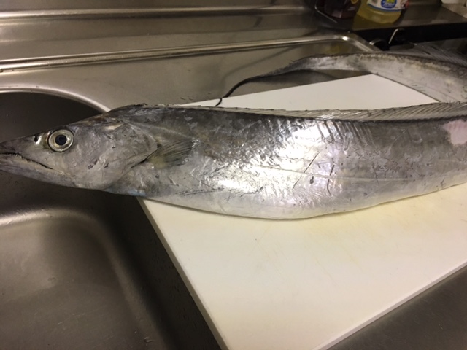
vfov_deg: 48.2
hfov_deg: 61.7
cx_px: 234
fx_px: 391
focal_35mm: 29
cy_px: 175
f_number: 2.2
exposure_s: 1/30
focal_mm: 4.15
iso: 125
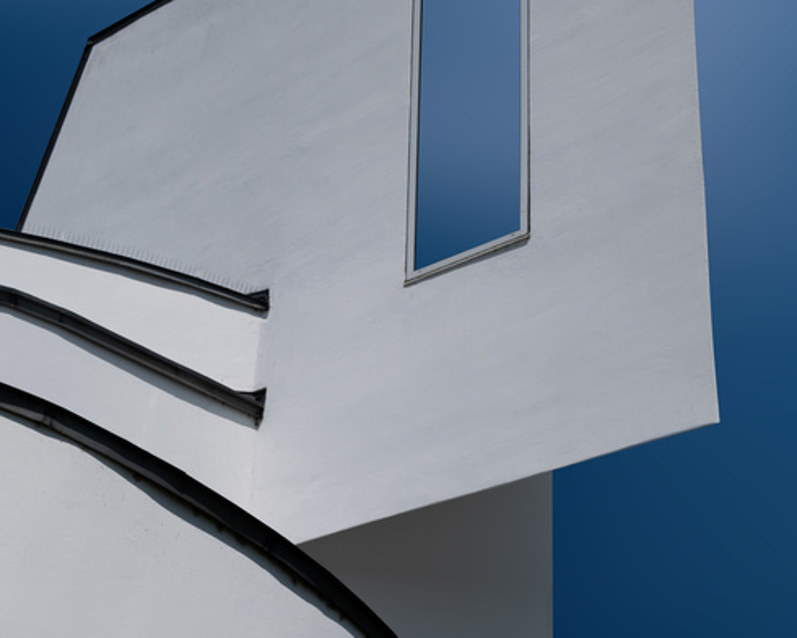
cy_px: 299
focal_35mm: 69
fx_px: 1628
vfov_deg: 22.2
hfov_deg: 27.5
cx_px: 324
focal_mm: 24.3
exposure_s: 1/1250
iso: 160
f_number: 7.1
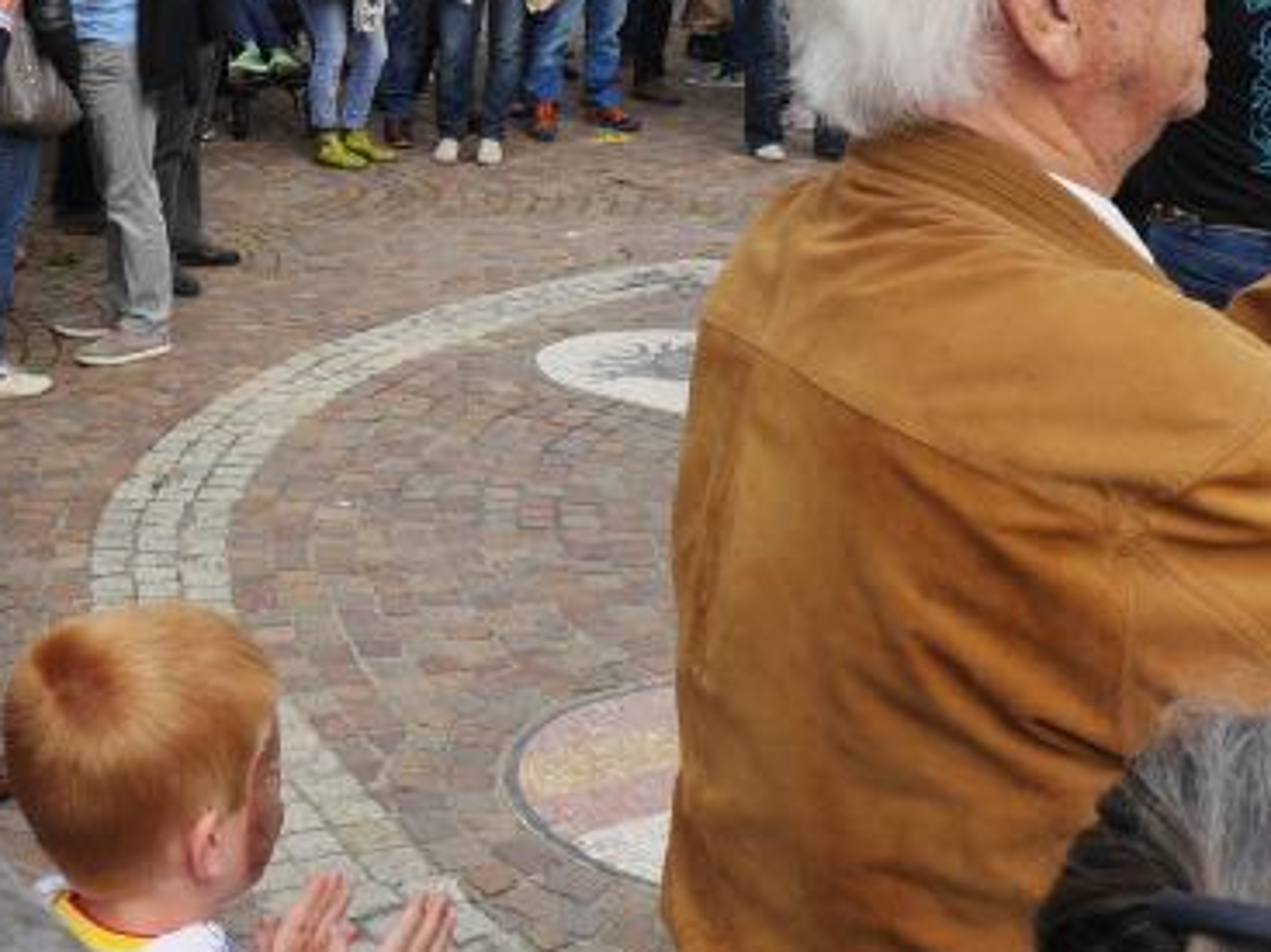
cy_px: 73
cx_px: -42
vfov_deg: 23.3
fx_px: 2239
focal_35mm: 61
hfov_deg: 29.3
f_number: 7.1
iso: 200
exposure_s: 1/320
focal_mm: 14
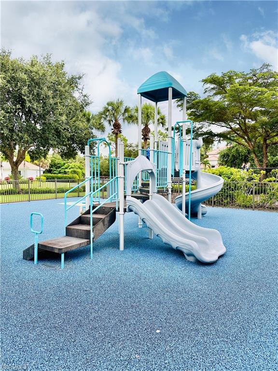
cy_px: 186
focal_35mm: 24
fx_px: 257
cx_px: 139
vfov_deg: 71.6
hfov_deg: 56.8
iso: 80
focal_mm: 6.86
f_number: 1.78
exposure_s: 1/475
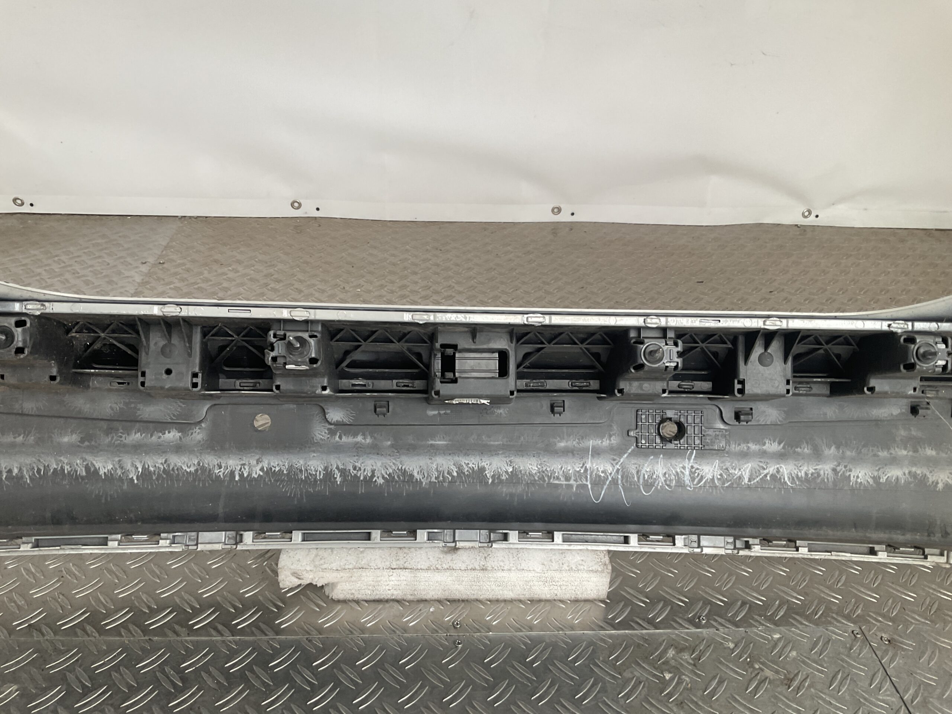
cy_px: 357
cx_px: 476
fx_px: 798
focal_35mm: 29
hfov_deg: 61.7
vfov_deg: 48.2
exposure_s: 1/120
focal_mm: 3
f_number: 1.8
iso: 40
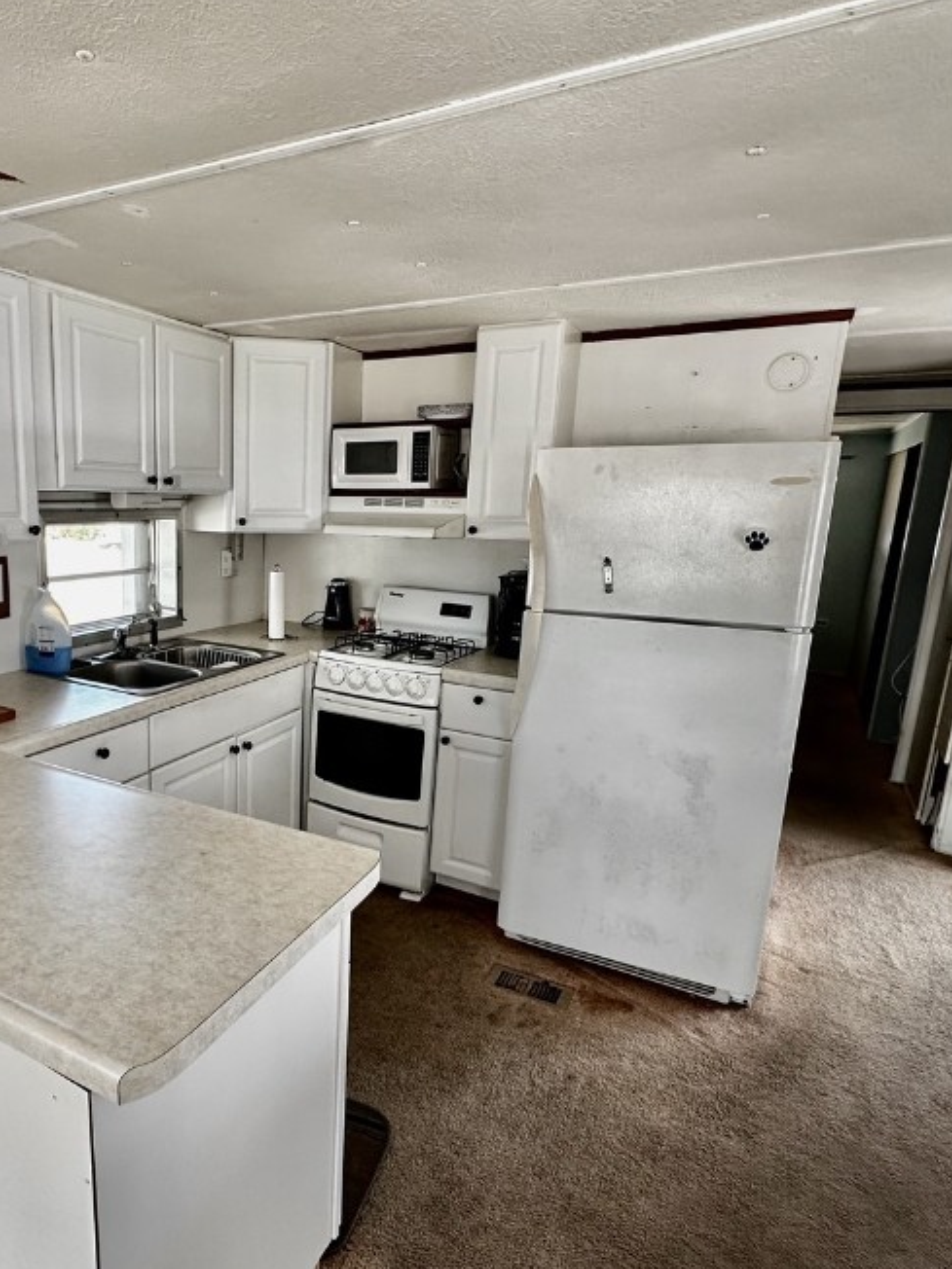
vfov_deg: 76.3
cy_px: 670
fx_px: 807
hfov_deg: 58.8
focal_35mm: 22
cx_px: 275
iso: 160
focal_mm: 2.22
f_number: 2.2
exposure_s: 1/99
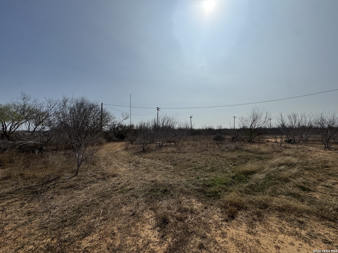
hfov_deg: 102.1
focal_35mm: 14
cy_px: 126
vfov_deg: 85.7
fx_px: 137
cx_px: 169
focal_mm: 2.22
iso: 32
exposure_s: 1/5650
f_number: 2.2
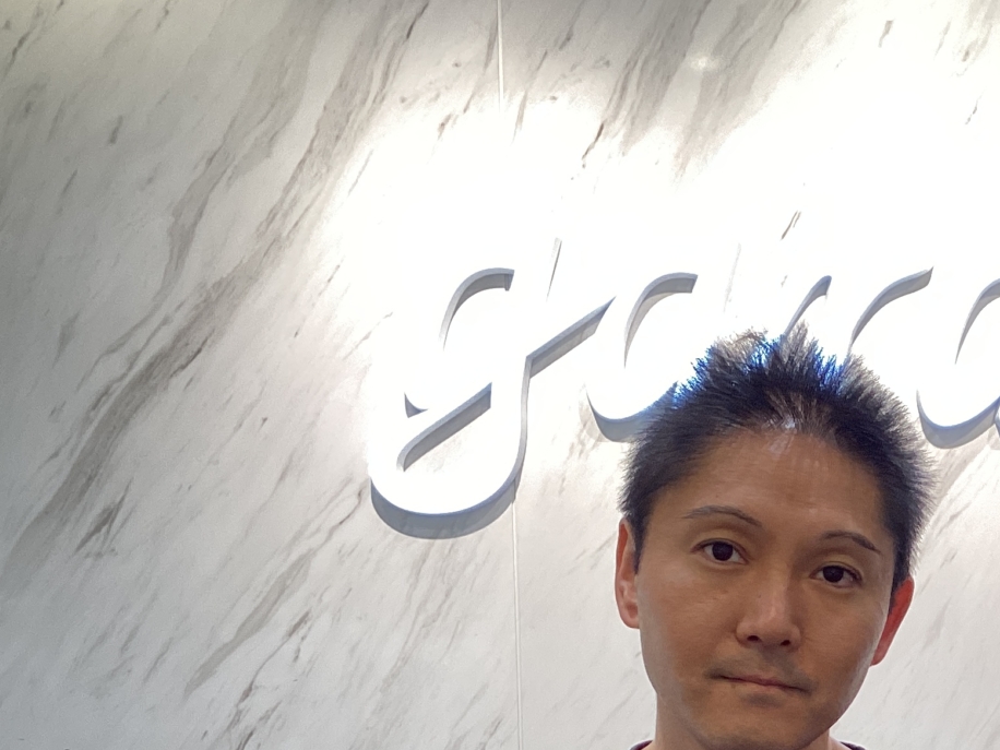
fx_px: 1878
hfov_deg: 28.3
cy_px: 775
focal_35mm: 65
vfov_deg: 21.7
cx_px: 967
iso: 80
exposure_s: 1/120
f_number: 2.4
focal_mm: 3.3
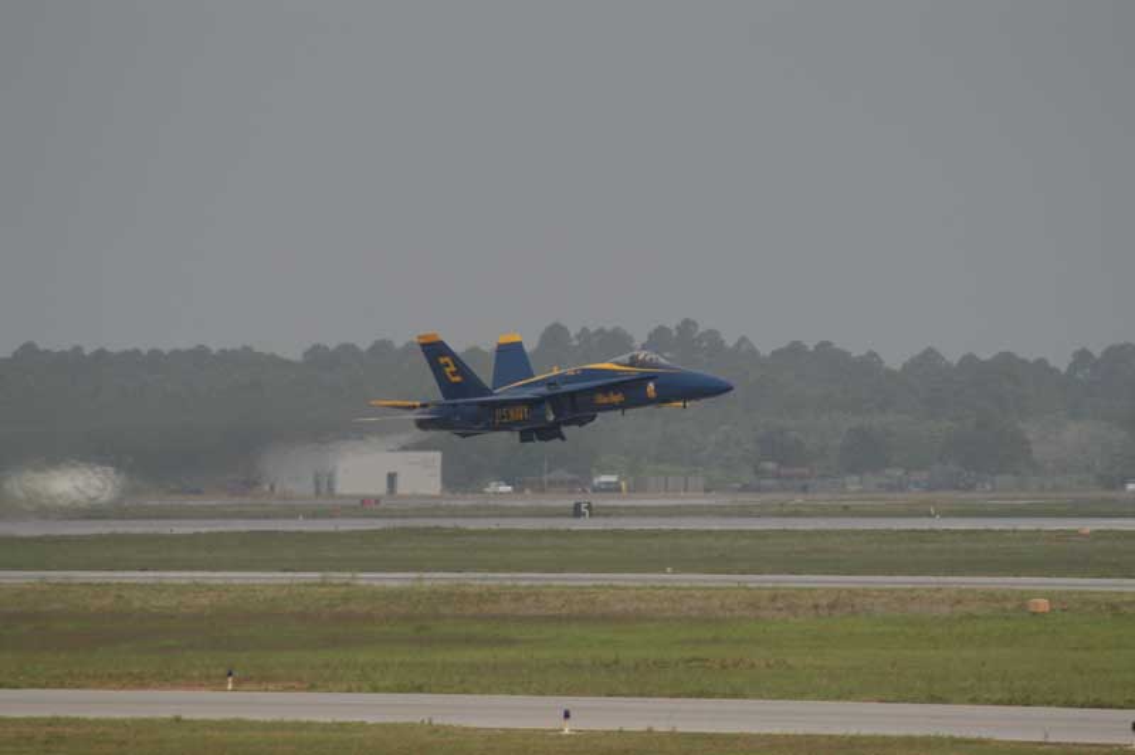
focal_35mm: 450
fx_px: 14175
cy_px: 378
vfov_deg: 3.0
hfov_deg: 4.6
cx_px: 568
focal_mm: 300
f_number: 5.6
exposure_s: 1/2000
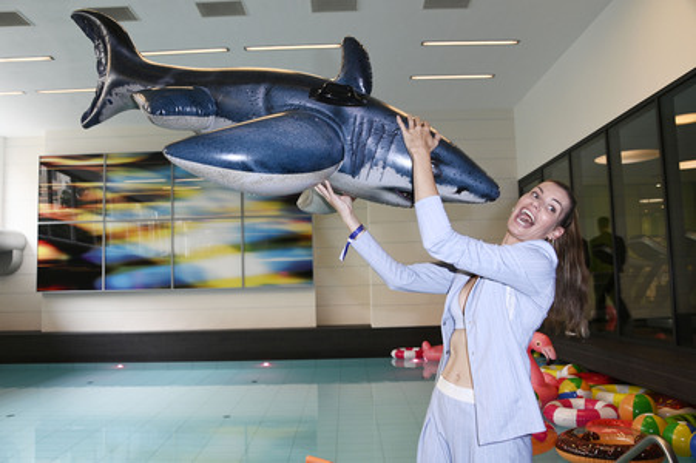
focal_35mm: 32
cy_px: 232
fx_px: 618
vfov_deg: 41.1
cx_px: 348
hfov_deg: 58.8
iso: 1000
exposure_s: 1/60
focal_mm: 32
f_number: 5.6
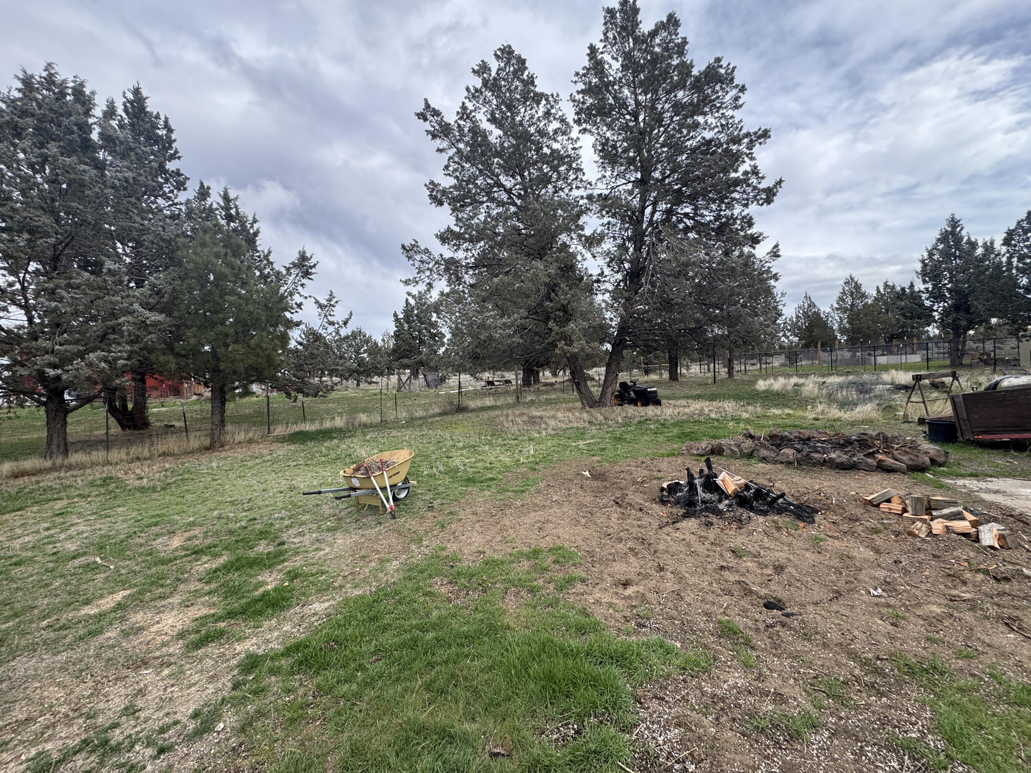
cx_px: 516
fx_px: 417
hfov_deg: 102.1
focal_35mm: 14
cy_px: 386
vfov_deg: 85.7
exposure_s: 1/804
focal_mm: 2.22
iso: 40
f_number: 2.2
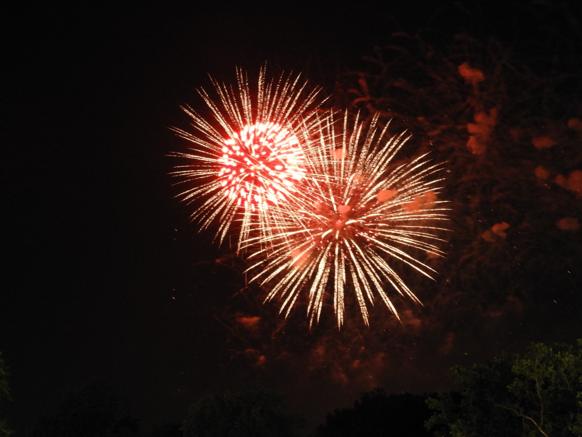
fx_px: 1177
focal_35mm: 70
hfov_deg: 27.8
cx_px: 291
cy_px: 218
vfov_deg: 21.0
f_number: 4.5
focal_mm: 12.5
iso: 800
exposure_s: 1/5
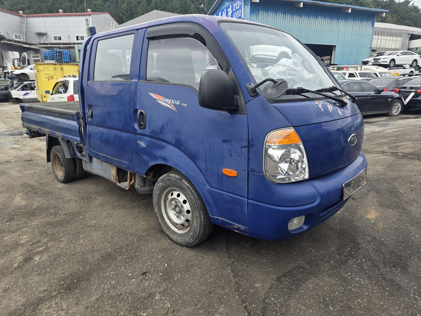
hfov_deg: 73.9
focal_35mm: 23
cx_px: 210
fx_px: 280
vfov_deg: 58.9
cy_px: 158
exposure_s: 1/359
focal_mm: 6.3
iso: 50
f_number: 1.7
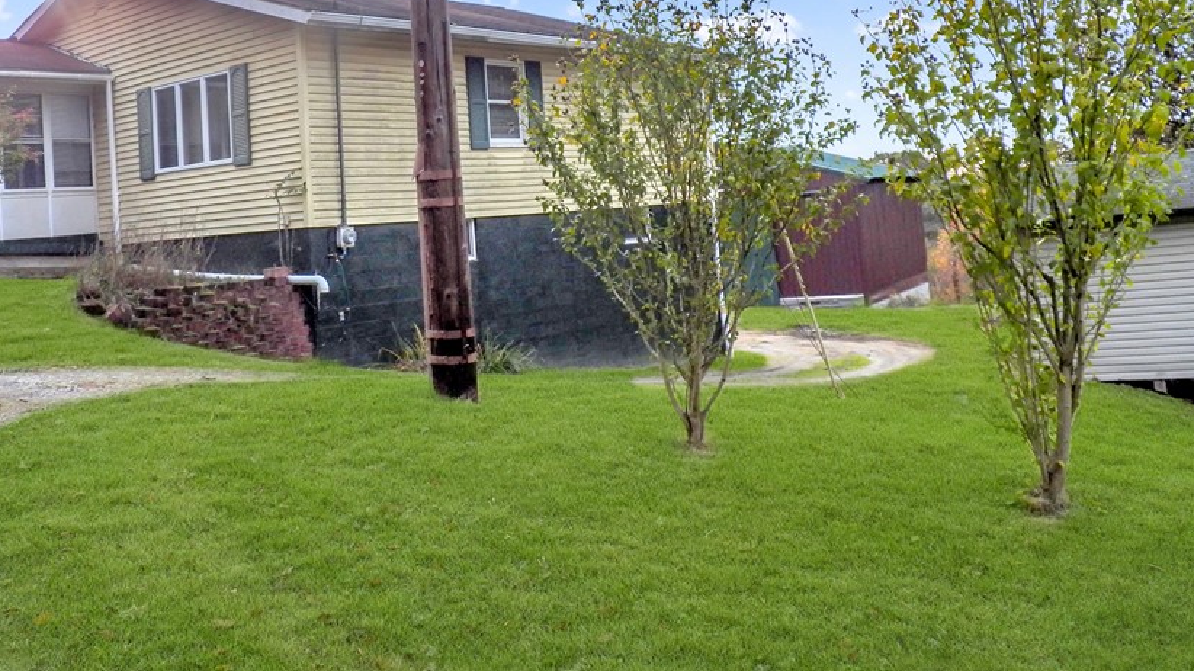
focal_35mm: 38
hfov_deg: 52.5
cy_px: 142
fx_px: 1203
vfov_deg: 30.5
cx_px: 497
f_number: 2.8
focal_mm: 4.9
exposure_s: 1/640
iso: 125
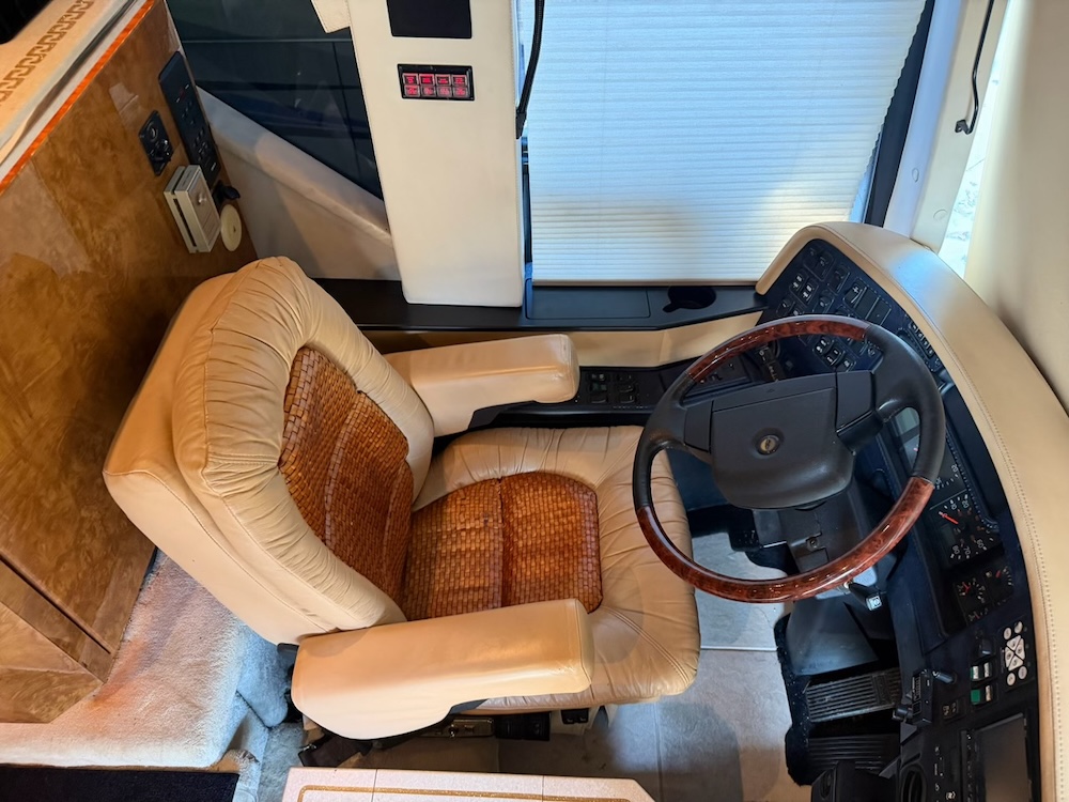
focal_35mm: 24
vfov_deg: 56.8
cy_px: 401
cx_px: 534
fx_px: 741
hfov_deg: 71.6
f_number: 1.78
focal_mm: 6.76
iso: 500
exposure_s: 1/60
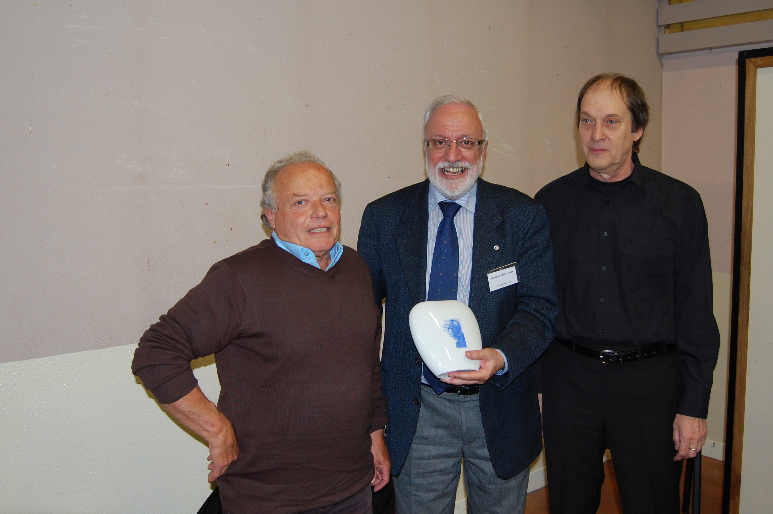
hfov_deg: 55.8
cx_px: 388
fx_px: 729
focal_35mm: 34
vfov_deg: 38.8
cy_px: 225
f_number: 3.8
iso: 400
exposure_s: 1/60
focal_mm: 20
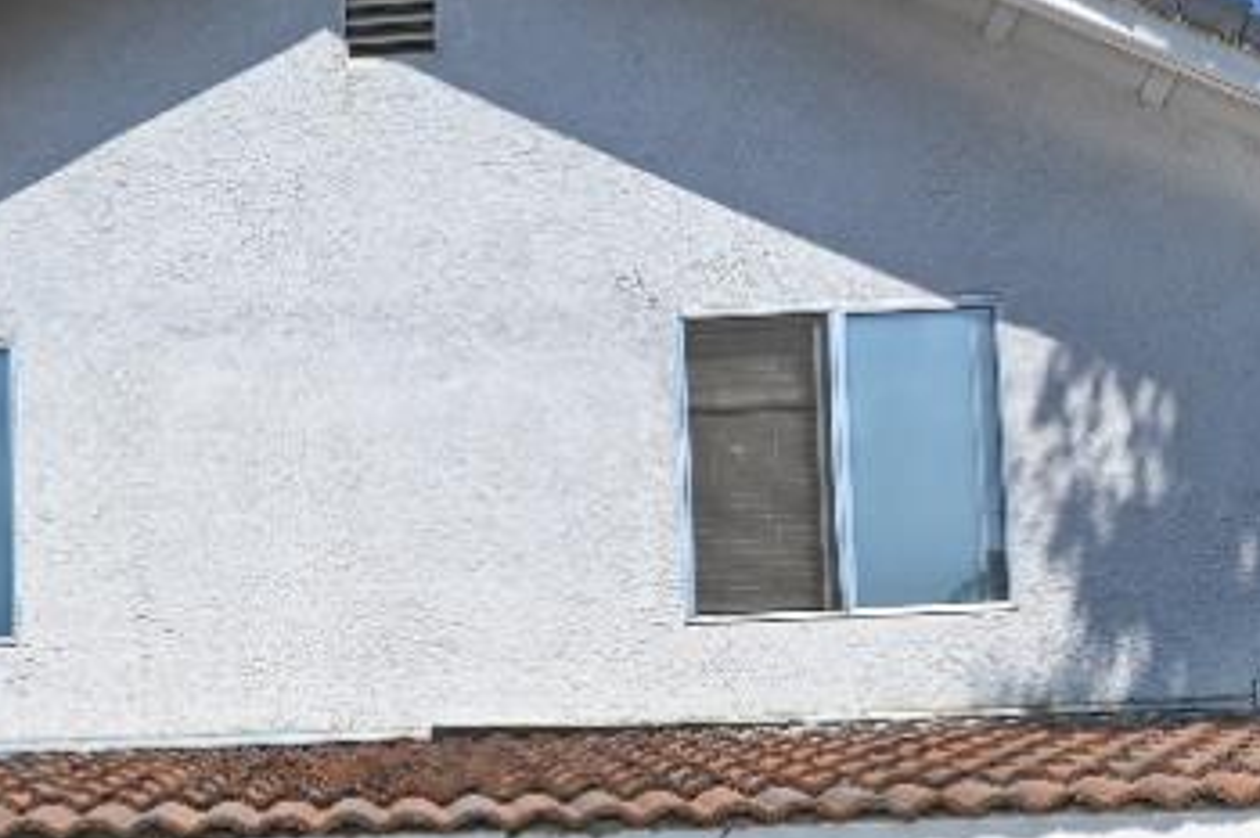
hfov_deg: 32.7
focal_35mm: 60
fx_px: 2099
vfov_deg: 20.7
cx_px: 292
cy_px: 1072
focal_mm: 14
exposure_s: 1/200
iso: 100
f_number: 11
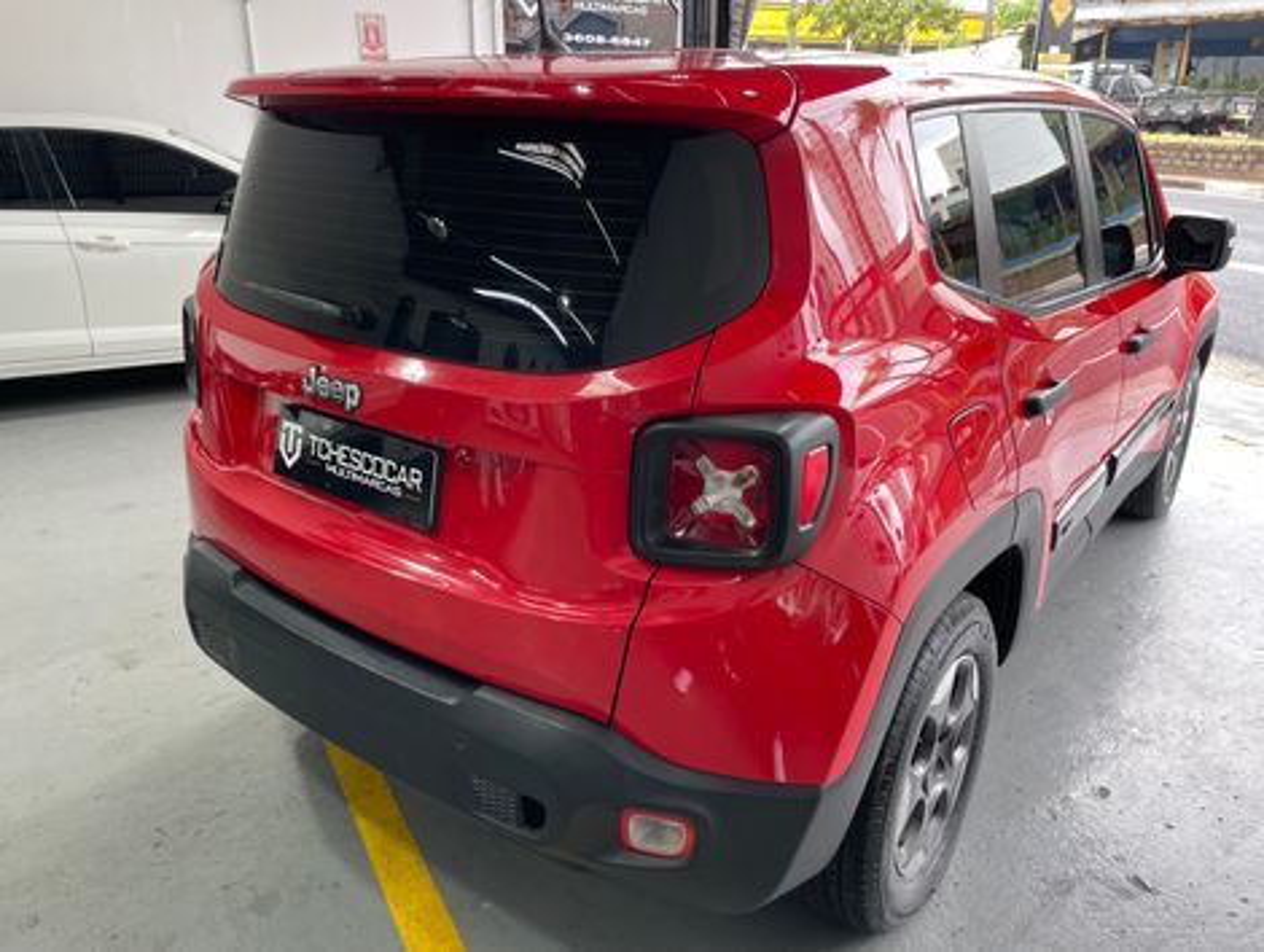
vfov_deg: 53.2
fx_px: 951
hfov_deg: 67.2
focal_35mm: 26
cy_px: 476
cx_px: 632
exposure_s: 1/120
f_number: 1.6
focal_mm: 4.2
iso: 64
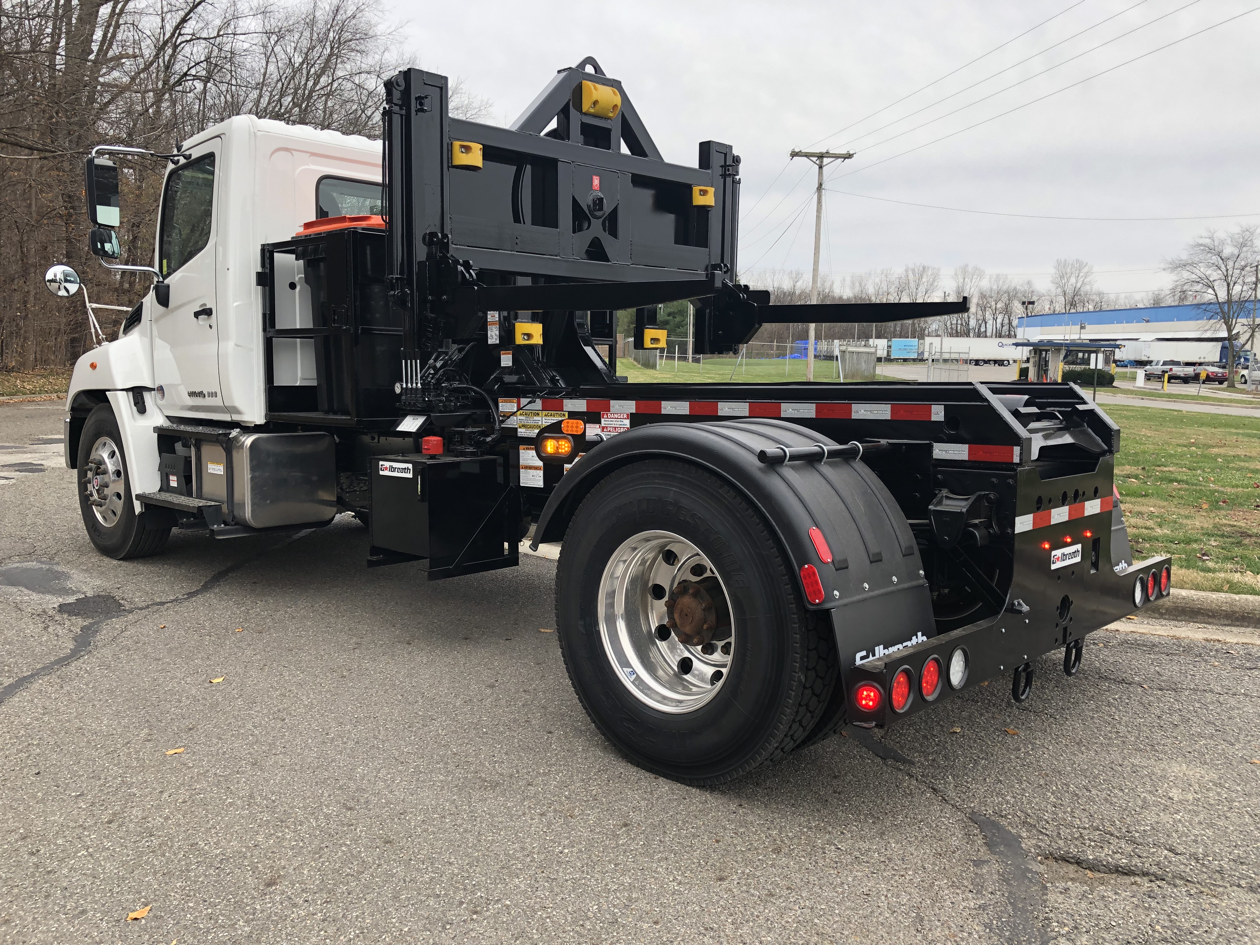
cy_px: 472
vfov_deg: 49.7
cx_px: 630
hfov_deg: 63.4
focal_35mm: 28
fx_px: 1019
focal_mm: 4
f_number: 1.8
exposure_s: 1/152
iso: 20
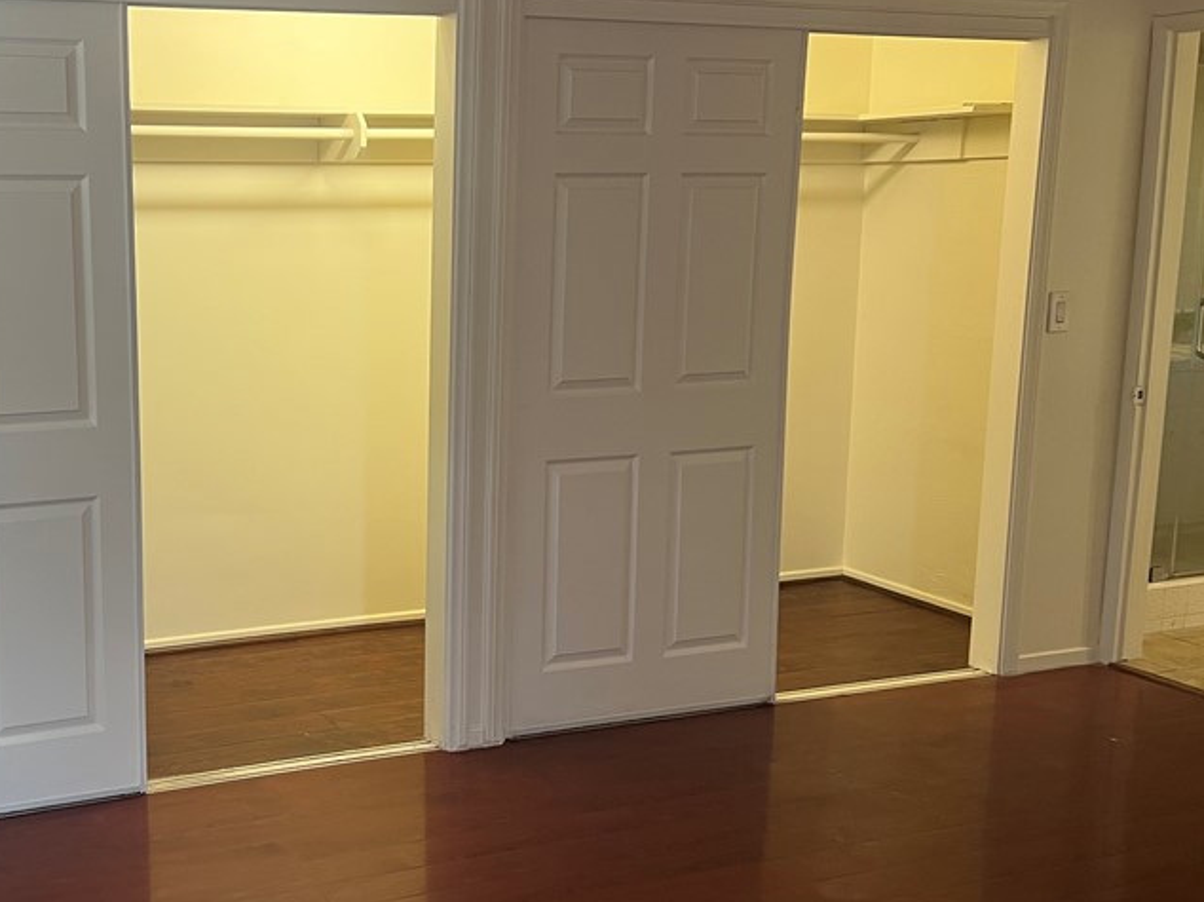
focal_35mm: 42
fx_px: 1460
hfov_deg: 42.9
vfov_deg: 34.3
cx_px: 249
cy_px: 431
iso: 80
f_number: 1.5
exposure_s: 1/60
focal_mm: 5.7
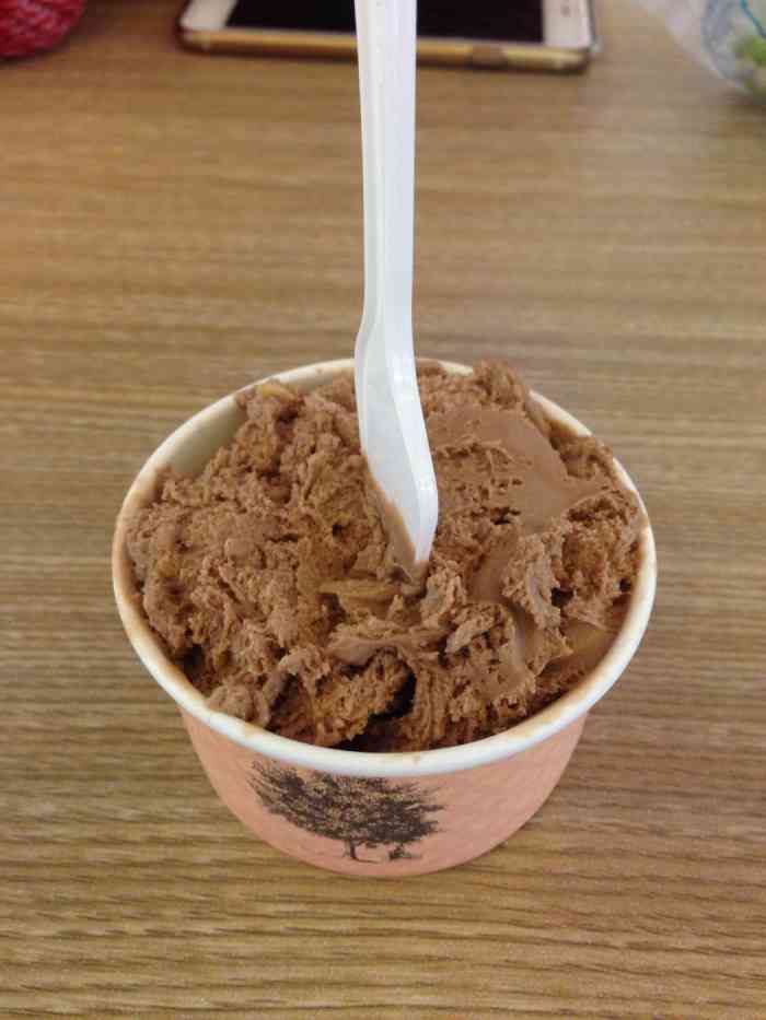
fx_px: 973
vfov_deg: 55.3
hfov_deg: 43.0
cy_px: 510
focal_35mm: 33
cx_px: 383
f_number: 2.4
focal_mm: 4.12
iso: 200
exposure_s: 1/20
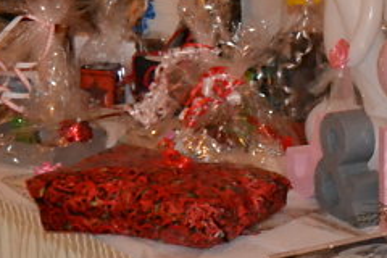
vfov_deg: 9.7
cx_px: 519
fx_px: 1516
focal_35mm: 141
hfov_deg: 13.9
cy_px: 156
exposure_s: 1/60
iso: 3200
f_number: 3.5
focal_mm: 22
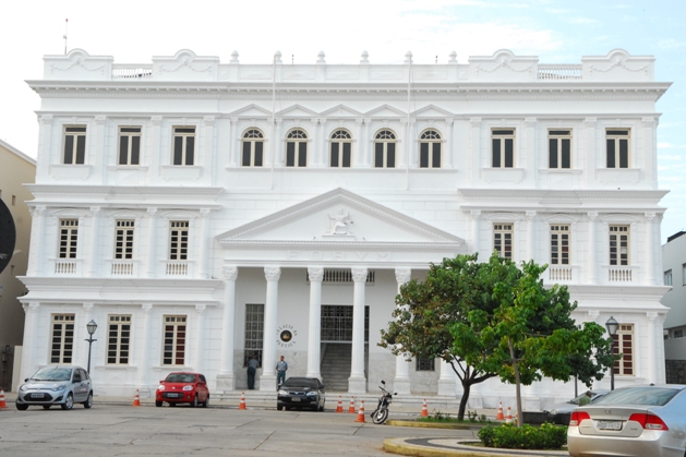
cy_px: 228
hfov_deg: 37.2
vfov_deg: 25.3
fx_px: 1019
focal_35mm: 54
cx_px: 348
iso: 500
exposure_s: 1/60
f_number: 10
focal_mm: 35
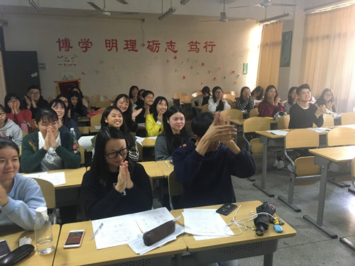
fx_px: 297
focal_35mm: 29
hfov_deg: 61.7
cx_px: 178
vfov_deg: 48.2
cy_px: 133
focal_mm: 4.15
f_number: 2.2
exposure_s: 1/25
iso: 200
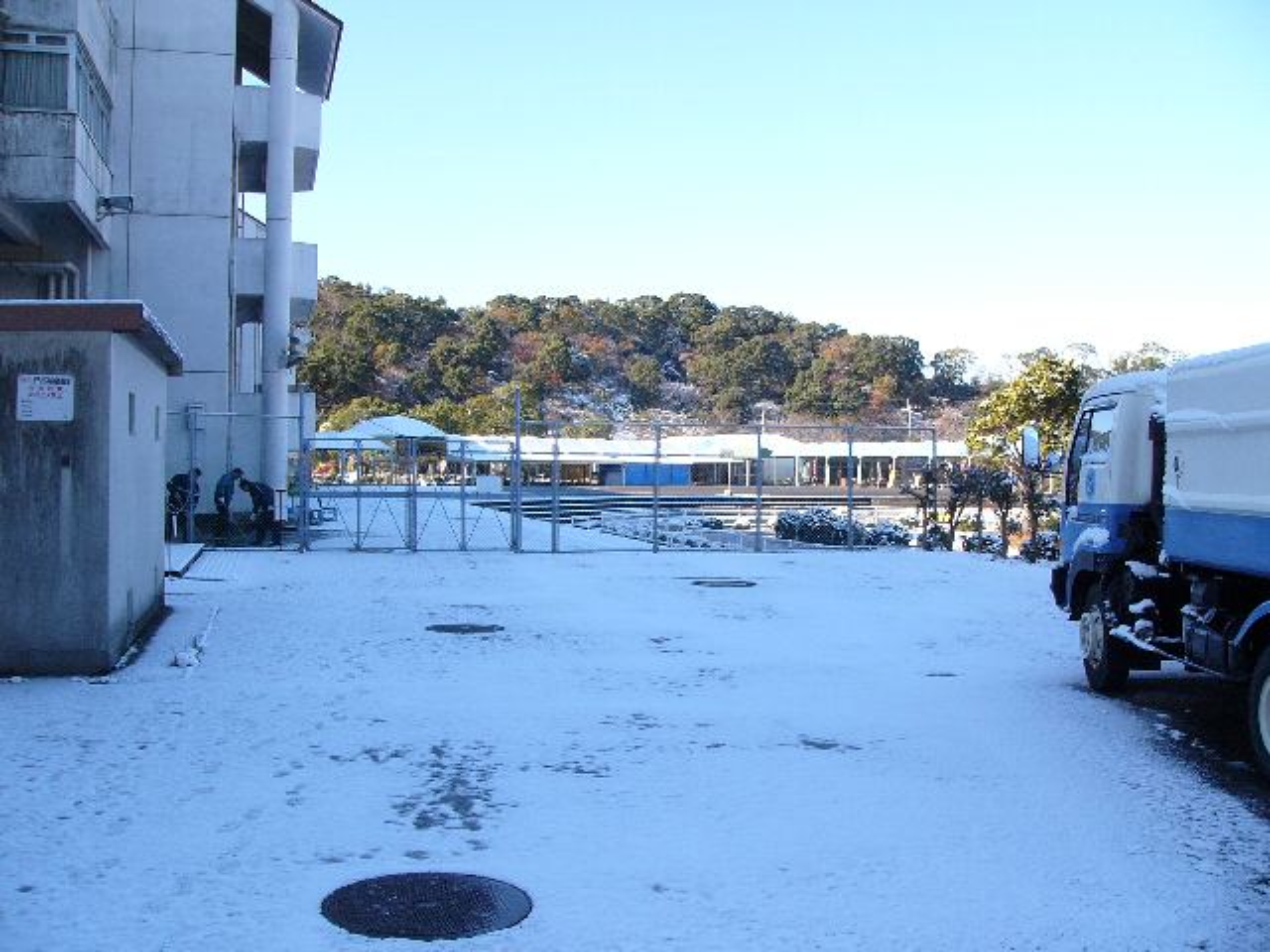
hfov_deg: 51.4
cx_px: 635
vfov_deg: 39.7
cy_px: 476
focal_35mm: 36
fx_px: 1321
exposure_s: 1/500
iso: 100
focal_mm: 6
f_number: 5.2
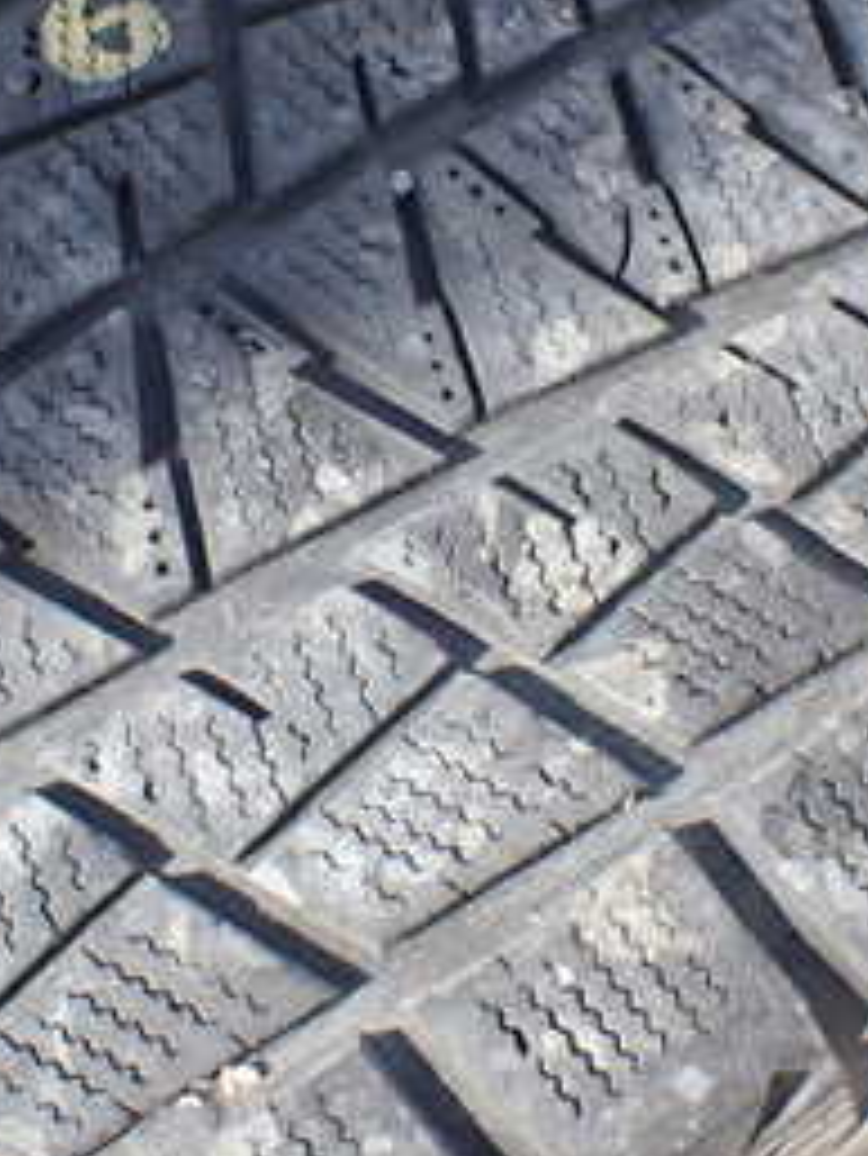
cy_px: 427
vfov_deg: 27.7
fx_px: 2338
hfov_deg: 21.0
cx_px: 414
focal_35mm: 70
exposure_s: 1/320
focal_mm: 5.4
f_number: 3.2
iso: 100
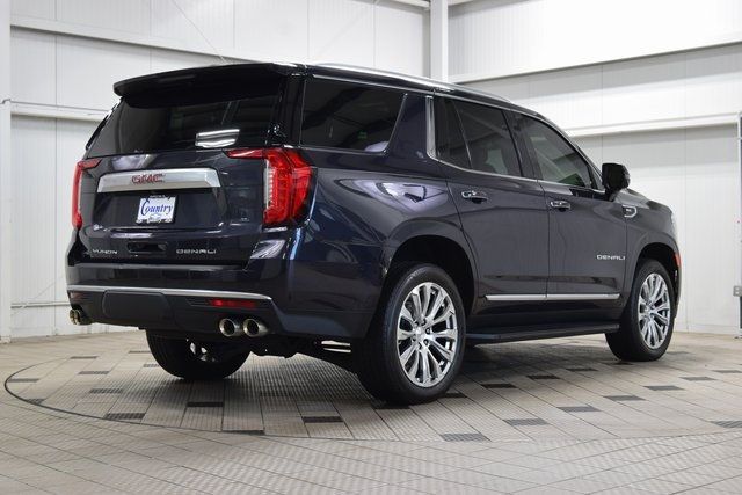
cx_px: 371
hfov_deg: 37.8
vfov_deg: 25.8
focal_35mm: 52
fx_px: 1082
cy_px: 248
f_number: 6.3
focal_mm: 35
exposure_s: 1/15
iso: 500
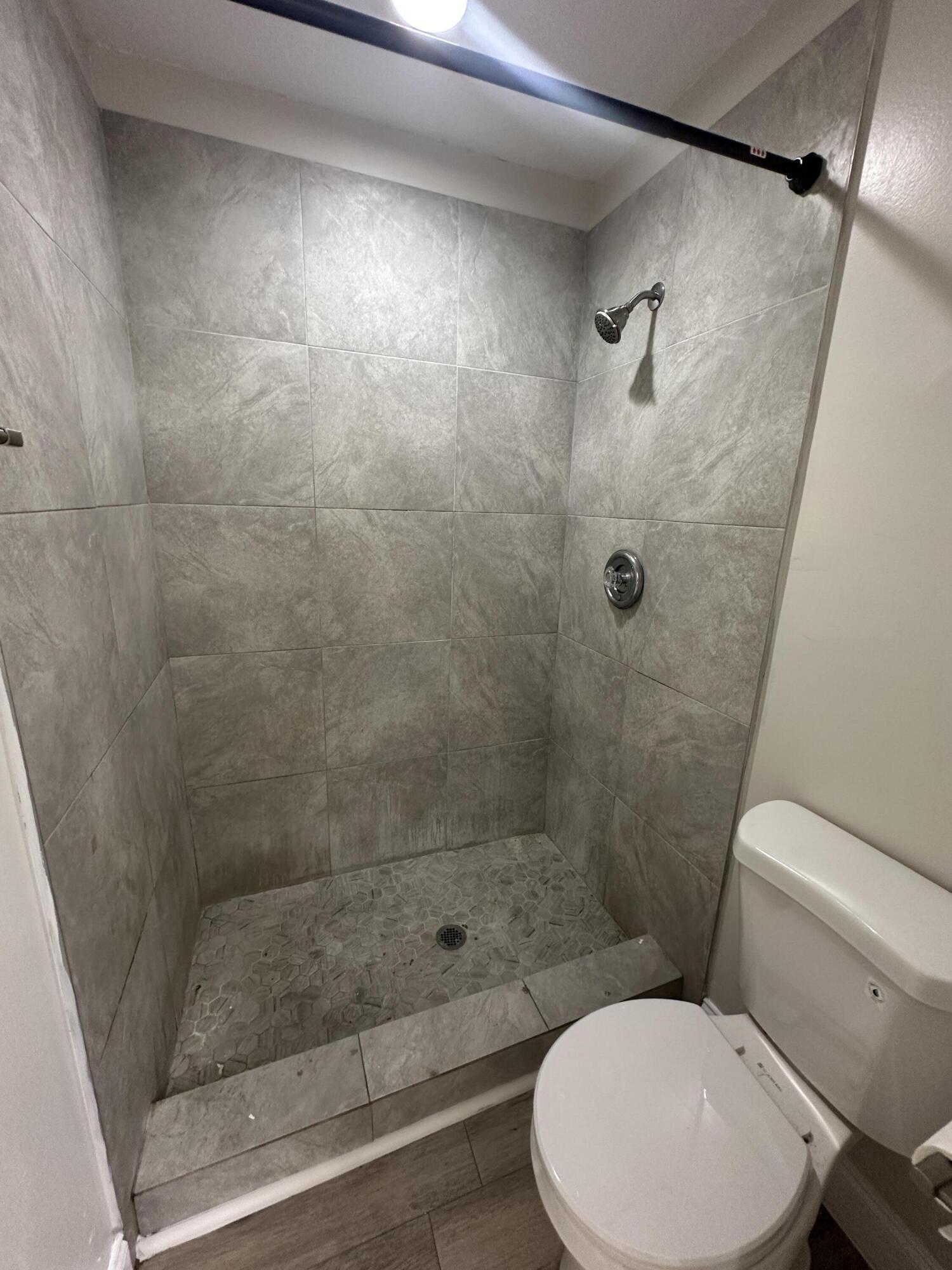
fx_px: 513
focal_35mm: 14
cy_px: 635
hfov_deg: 85.7
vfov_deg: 102.1
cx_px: 476
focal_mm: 2.22
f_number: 2.2
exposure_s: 1/60
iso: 200
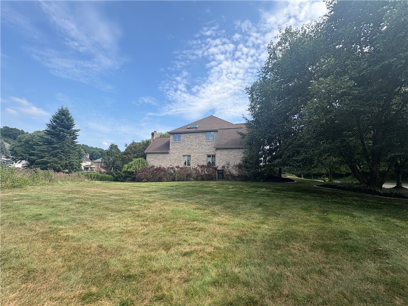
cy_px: 153
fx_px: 165
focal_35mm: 14
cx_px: 204
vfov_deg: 85.7
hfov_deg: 102.1
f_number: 2.2
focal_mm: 2.22
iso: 50
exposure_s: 1/968
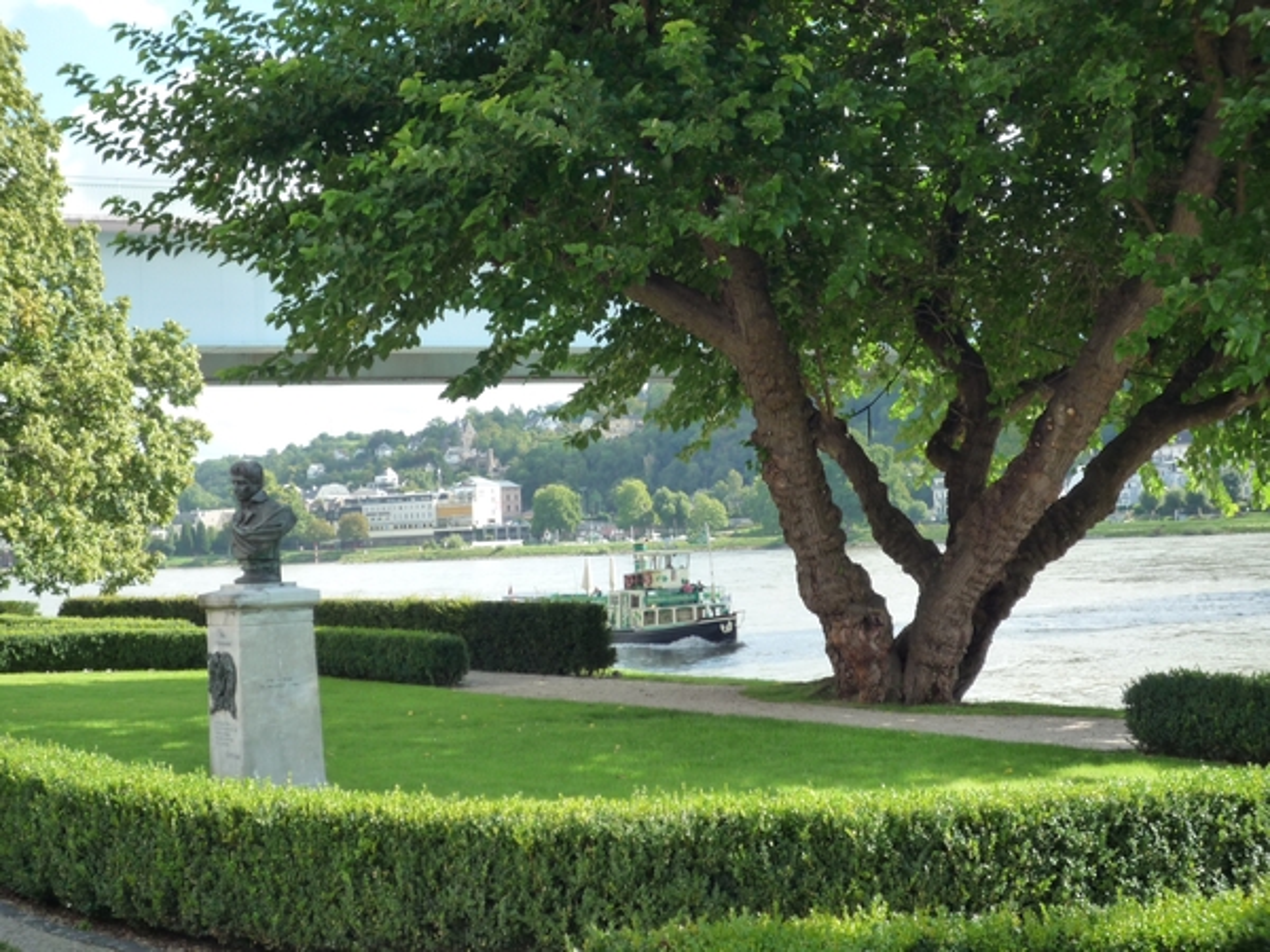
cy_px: 476
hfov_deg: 36.2
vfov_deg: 27.5
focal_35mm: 53
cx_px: 635
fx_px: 1944
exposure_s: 1/200
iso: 160
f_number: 4.3
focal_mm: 9.3
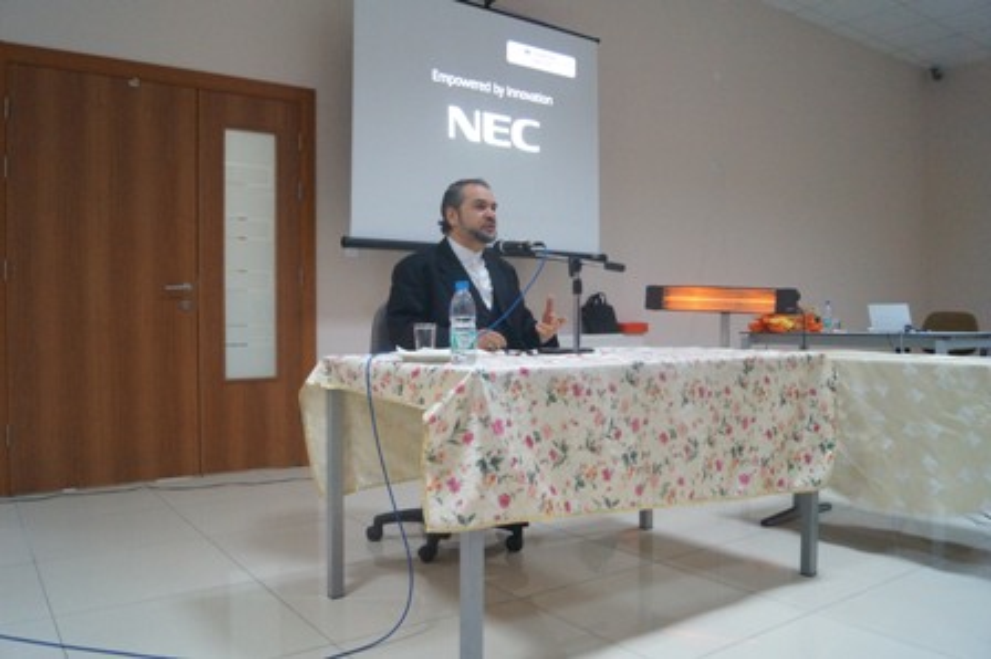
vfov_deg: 47.9
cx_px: 496
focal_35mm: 27
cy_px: 330
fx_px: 743
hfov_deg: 67.4
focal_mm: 18
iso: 3200
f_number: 4
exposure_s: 1/160
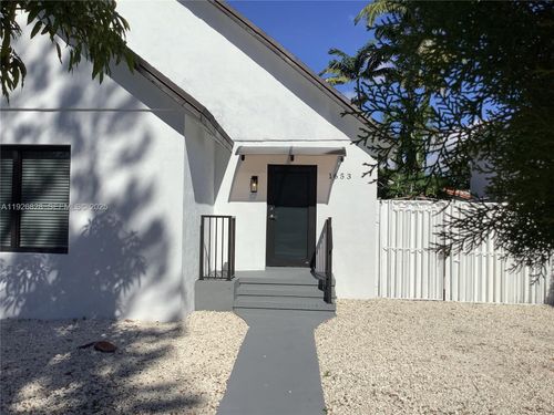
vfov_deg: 45.4
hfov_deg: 58.4
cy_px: 208
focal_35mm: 31
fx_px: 496
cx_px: 277
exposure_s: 1/4082
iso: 25
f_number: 2.4
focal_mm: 3.3
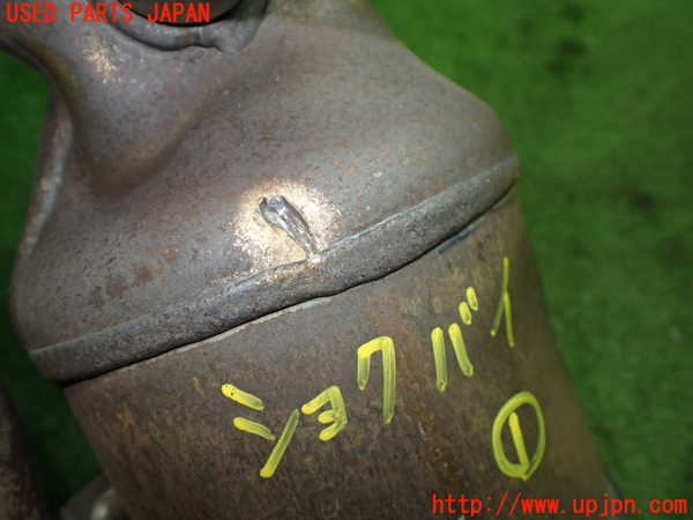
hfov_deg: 60.0
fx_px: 601
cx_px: 346
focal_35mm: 30
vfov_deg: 46.8
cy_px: 260
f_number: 2.3
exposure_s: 1/125
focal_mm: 5.4
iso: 320
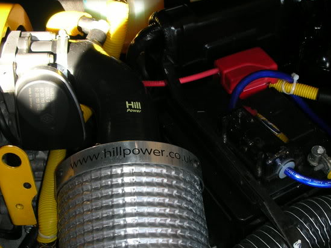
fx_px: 488
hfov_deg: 37.4
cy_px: 169
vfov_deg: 28.4
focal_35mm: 51
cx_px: 183
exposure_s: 1/60.1
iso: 50
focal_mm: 5.8
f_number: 3
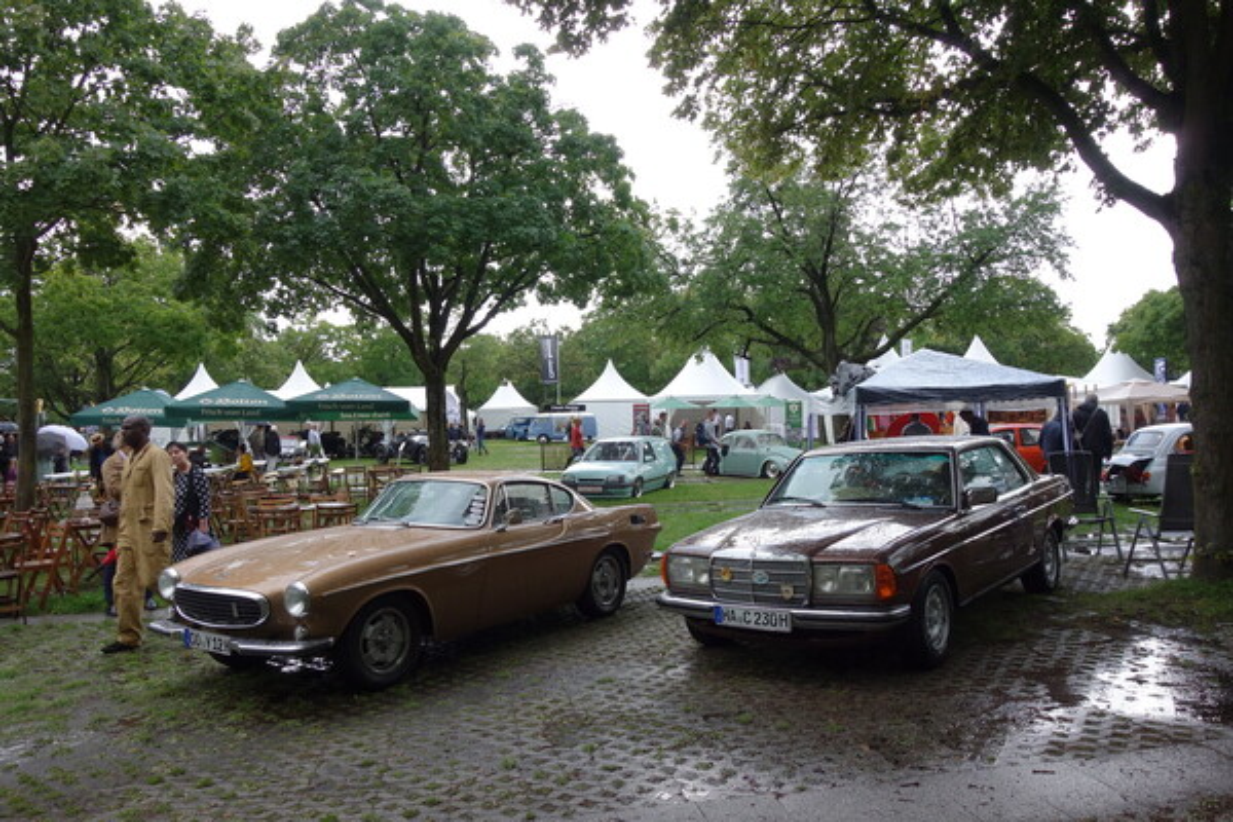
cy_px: 411
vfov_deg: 46.4
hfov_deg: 65.5
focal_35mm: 28
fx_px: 959
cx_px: 616
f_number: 5.6
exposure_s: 1/100
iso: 125
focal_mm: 10.4
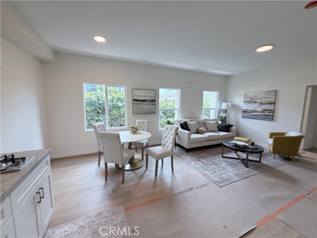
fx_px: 128
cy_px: 119
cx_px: 158
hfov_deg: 102.1
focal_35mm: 14
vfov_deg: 85.7
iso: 125
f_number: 2.2
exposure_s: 1/120
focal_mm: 2.22
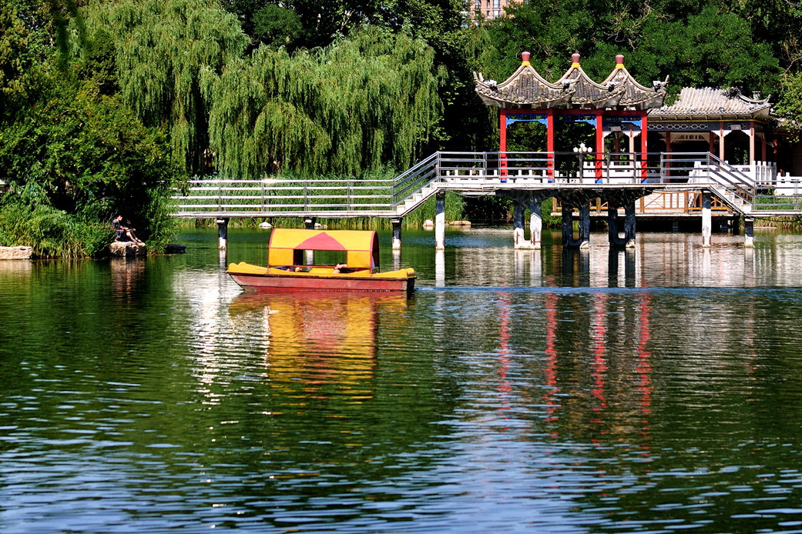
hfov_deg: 16.9
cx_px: 453
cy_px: 254
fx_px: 2695
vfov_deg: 11.3
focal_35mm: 121
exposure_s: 1/400
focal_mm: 70
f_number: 8
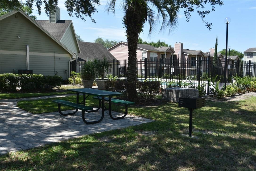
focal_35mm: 34
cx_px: 128
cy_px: 86
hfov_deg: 55.8
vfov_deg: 38.9
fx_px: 242
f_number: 9
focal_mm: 34
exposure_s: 1/320
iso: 250
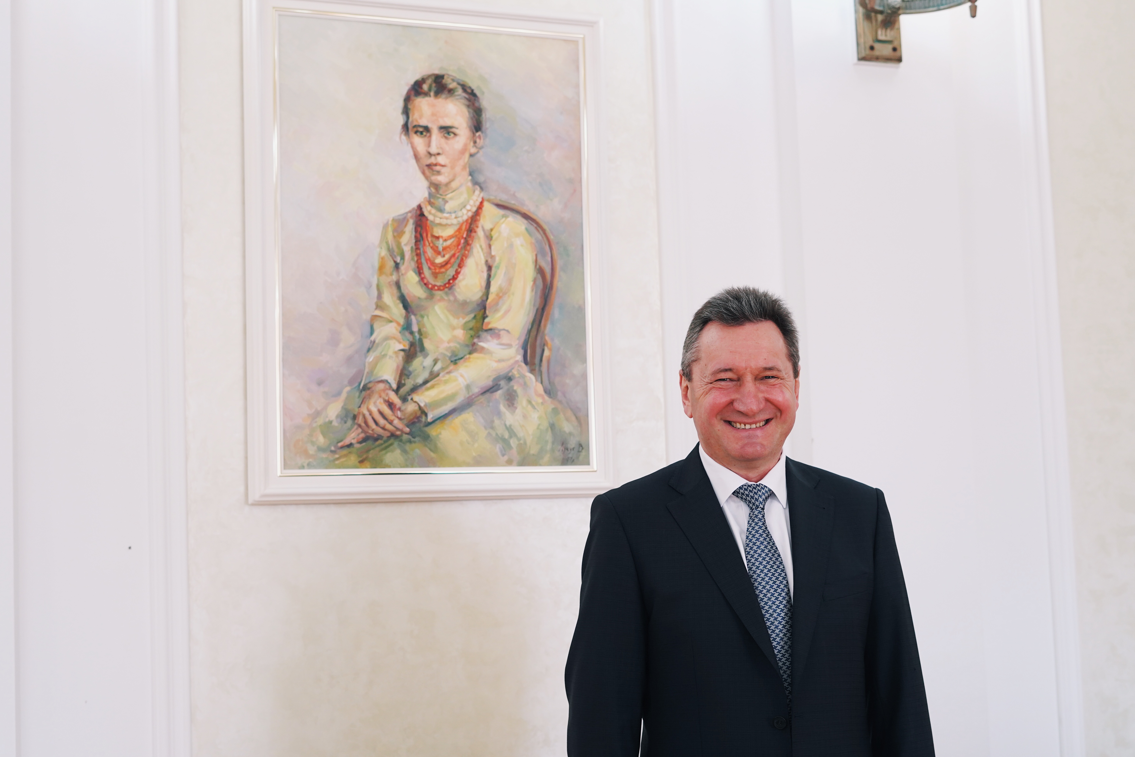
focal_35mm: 51
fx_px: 1608
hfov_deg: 38.9
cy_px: 375
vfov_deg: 26.5
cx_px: 573
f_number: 4.5
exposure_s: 1/200
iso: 1250
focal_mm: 50
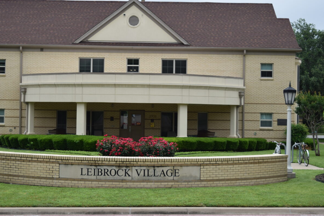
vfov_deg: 20.1
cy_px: 90
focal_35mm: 68
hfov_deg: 29.8
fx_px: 609
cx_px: 136
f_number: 5.6
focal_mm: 35
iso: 400
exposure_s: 1/1600
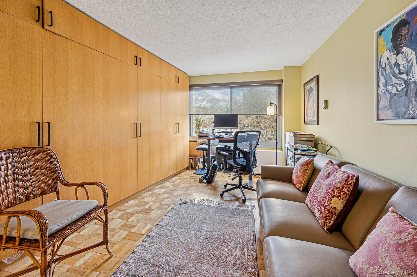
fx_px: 162
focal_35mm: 14
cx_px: 208
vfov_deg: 81.1
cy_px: 138
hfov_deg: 104.3
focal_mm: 14
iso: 200
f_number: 11
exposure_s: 1/1.25
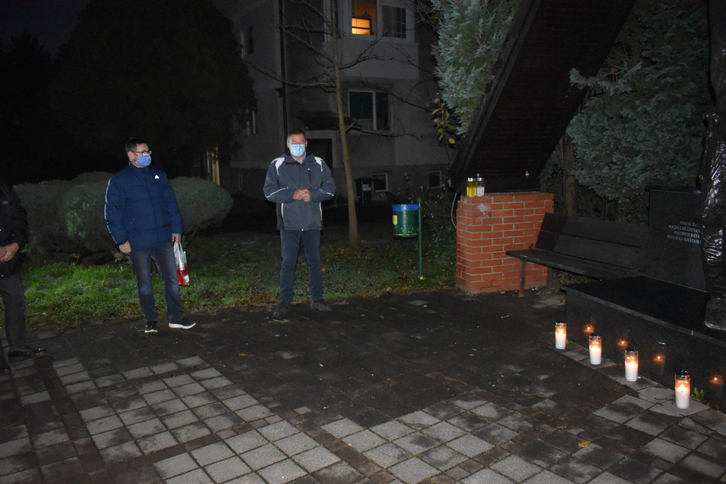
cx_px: 363
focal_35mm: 27
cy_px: 242
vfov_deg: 47.9
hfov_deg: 67.4
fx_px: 544
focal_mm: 18
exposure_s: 1/60
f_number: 3.5
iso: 6400
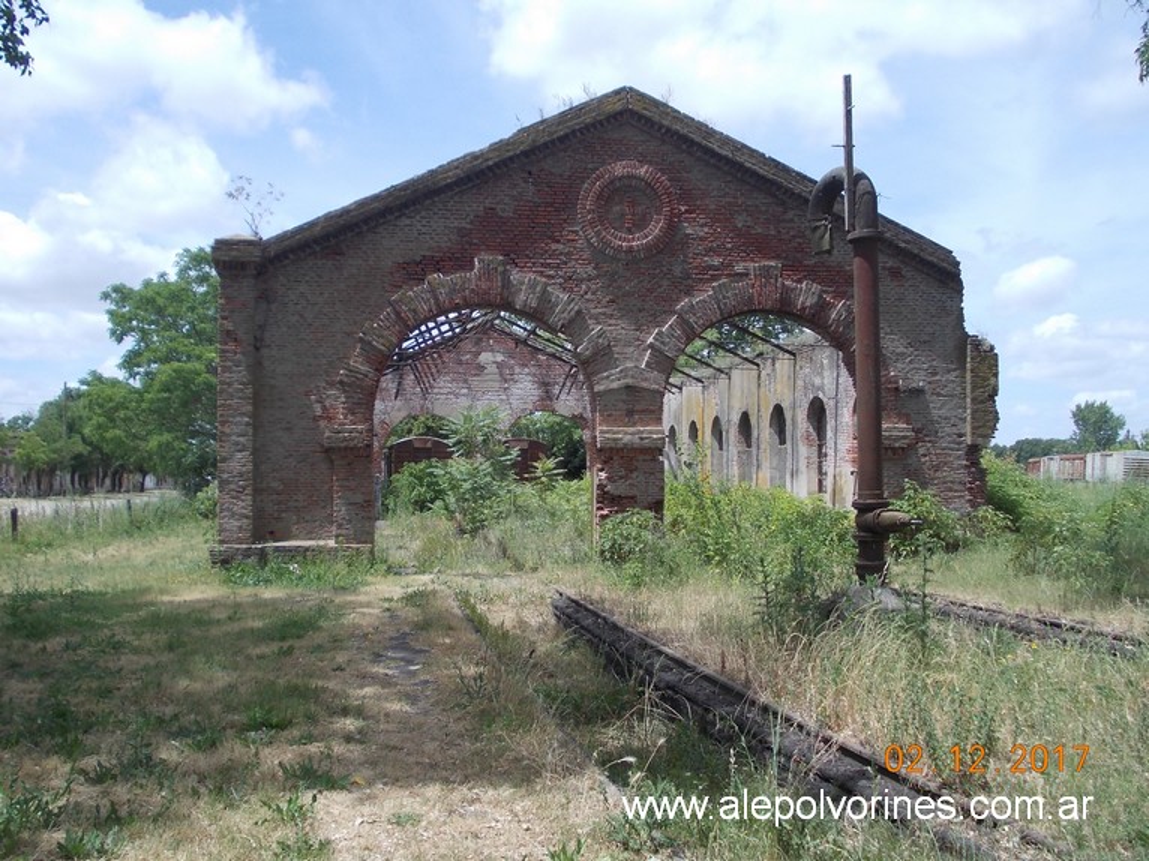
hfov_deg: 49.0
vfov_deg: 37.7
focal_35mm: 38
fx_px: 1261
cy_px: 430
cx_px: 574
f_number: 6.2
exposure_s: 1/250
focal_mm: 5.3
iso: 80
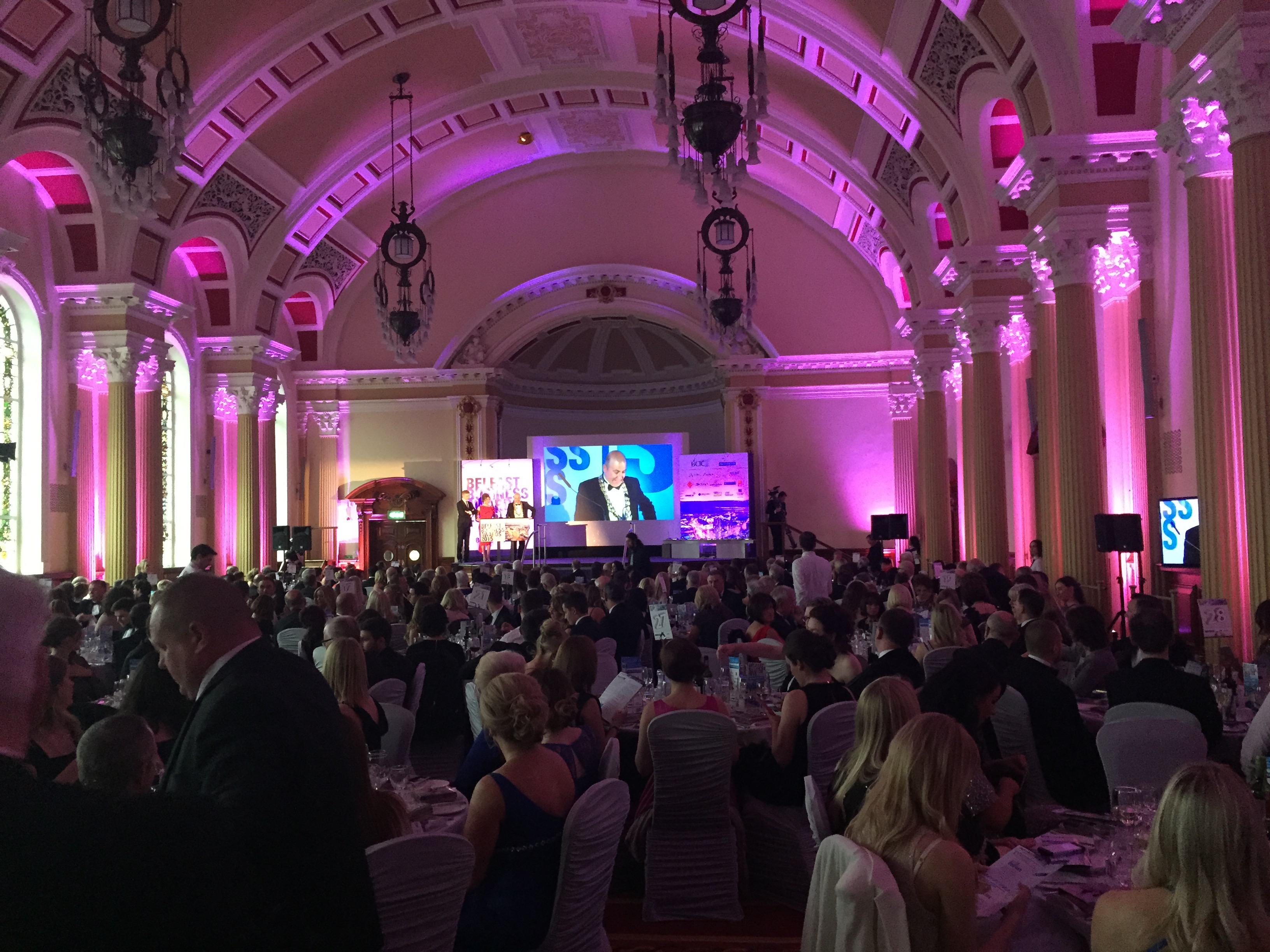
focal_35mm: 29
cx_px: 635
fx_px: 1064
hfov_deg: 61.7
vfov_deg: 48.2
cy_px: 476
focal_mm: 4.15
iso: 250
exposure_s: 1/20
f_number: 2.2
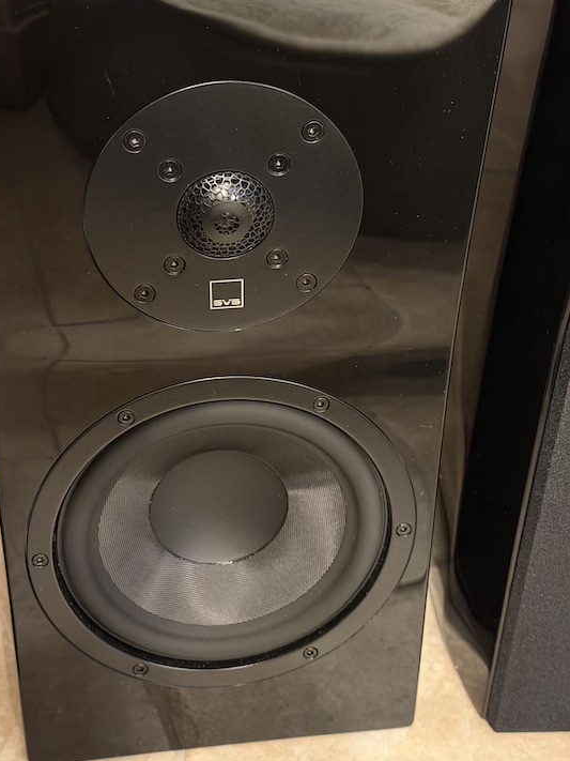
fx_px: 1186
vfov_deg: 35.5
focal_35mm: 54
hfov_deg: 27.0
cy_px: 420
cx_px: 259
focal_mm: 6.76
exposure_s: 1/20
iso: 640
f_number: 1.78
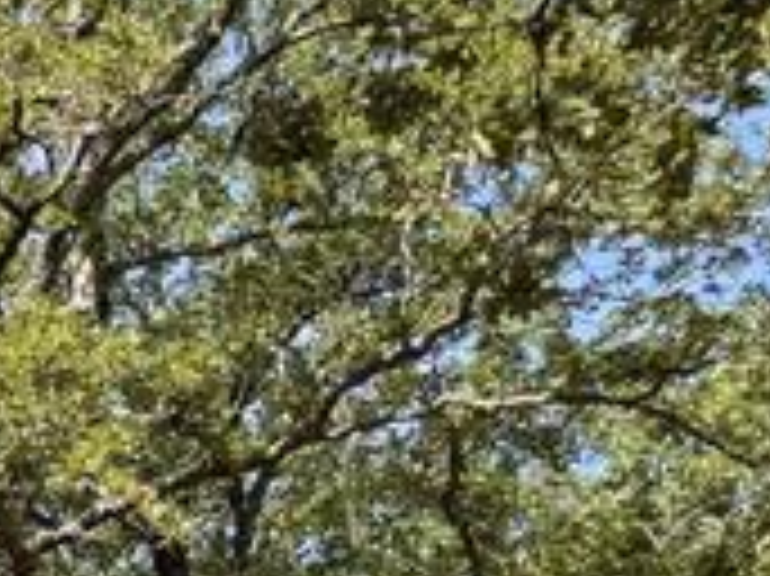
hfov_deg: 10.6
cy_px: 1390
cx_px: -1360
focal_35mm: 144
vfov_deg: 9.2
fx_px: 3201
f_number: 1.78
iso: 80
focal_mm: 6.76
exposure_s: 1/1425
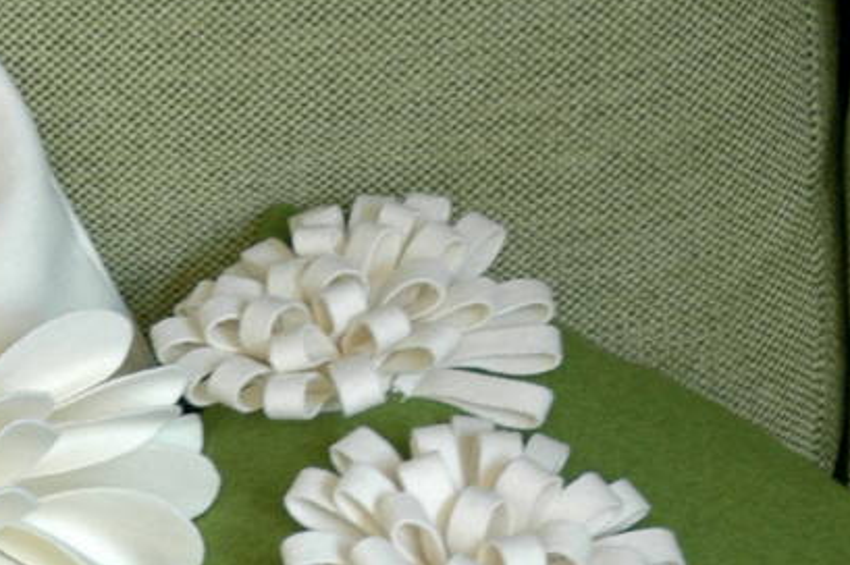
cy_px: 789
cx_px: 80
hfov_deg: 13.3
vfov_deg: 8.7
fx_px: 3625
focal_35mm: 154
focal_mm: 31
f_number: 4
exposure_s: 1/8
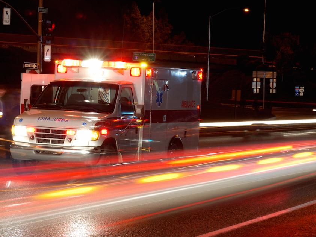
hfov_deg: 16.4
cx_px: 163
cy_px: 114
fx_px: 1095
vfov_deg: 12.3
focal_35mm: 120
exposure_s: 10
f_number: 18
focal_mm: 70
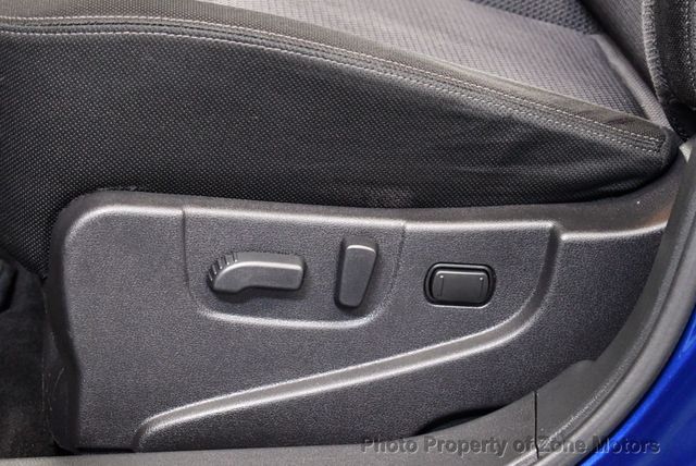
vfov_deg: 12.5
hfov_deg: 18.6
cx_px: 348
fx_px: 2129
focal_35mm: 110
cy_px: 233
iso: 6400
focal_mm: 55
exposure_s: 1/60
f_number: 5.6
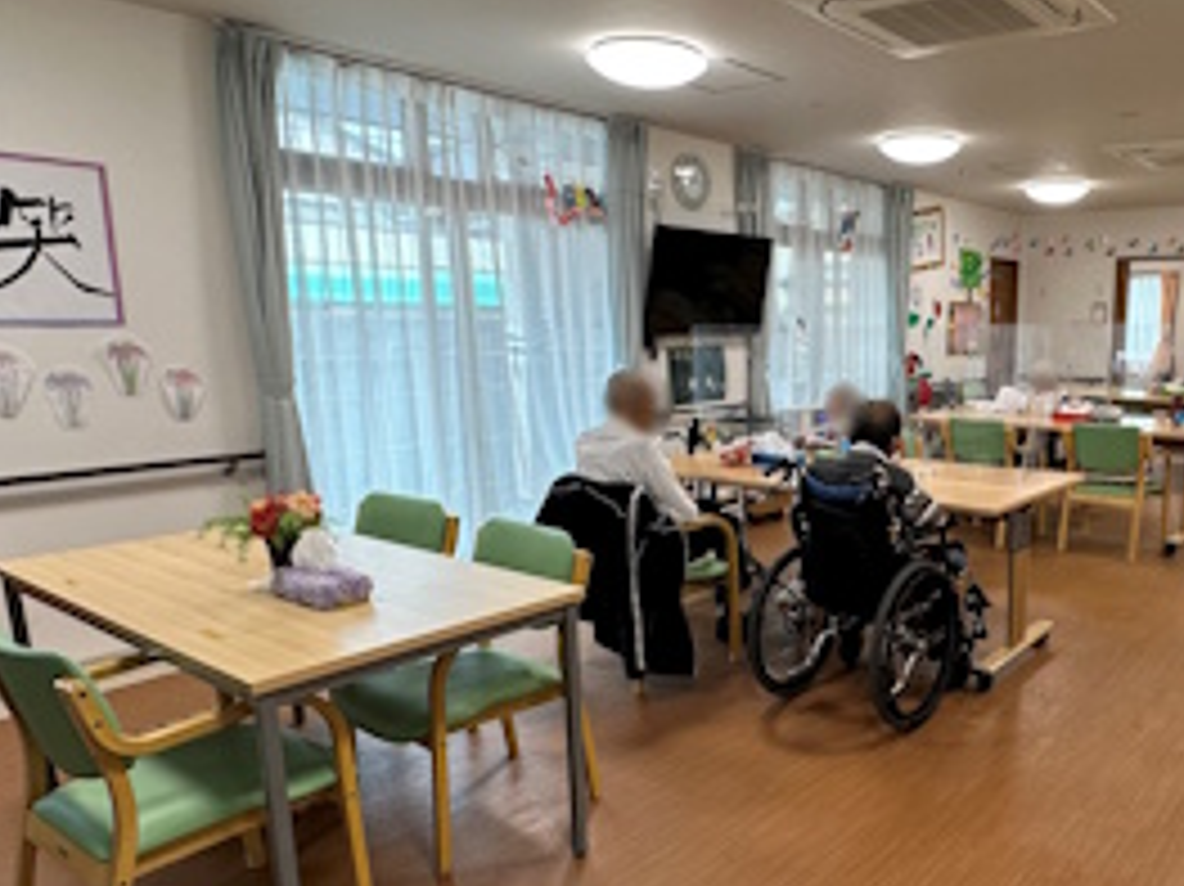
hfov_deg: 67.7
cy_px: 436
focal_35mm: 24
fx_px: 821
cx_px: 867
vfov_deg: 56.8
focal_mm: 2.22
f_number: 2.2
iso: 100
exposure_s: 1/100
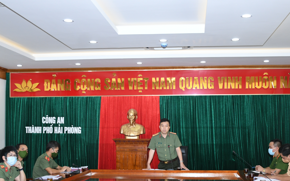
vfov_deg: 23.9
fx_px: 427
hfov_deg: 37.5
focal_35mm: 54
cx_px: 161
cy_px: 115
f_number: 3.5
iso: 800
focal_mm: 22
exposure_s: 1/200
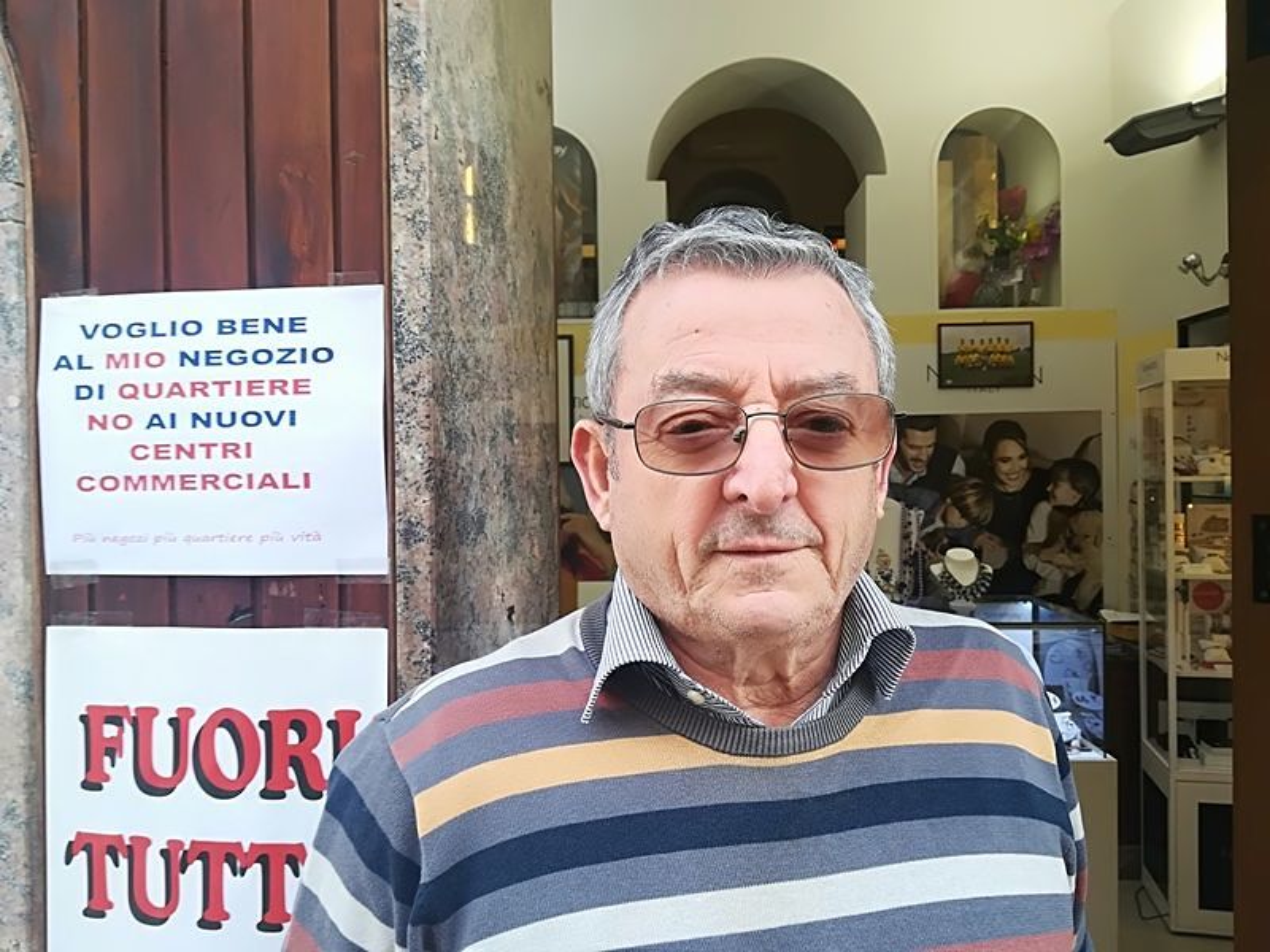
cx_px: 635
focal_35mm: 26
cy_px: 476
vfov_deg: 53.1
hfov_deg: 67.3
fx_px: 954
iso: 64
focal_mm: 3.83
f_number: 2.2
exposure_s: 1/50
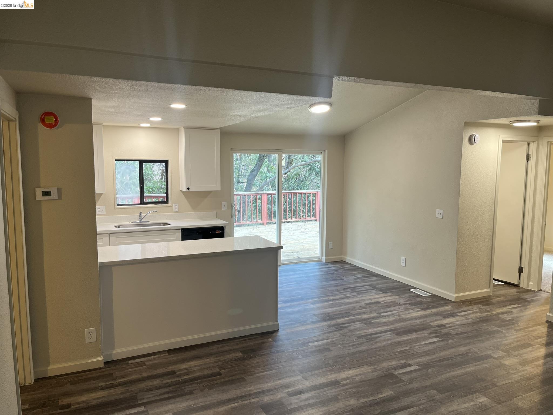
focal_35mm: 26
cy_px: 208
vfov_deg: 53.1
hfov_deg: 67.3
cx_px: 276
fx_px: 415
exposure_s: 1/60
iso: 80
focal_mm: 5.1
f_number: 1.6
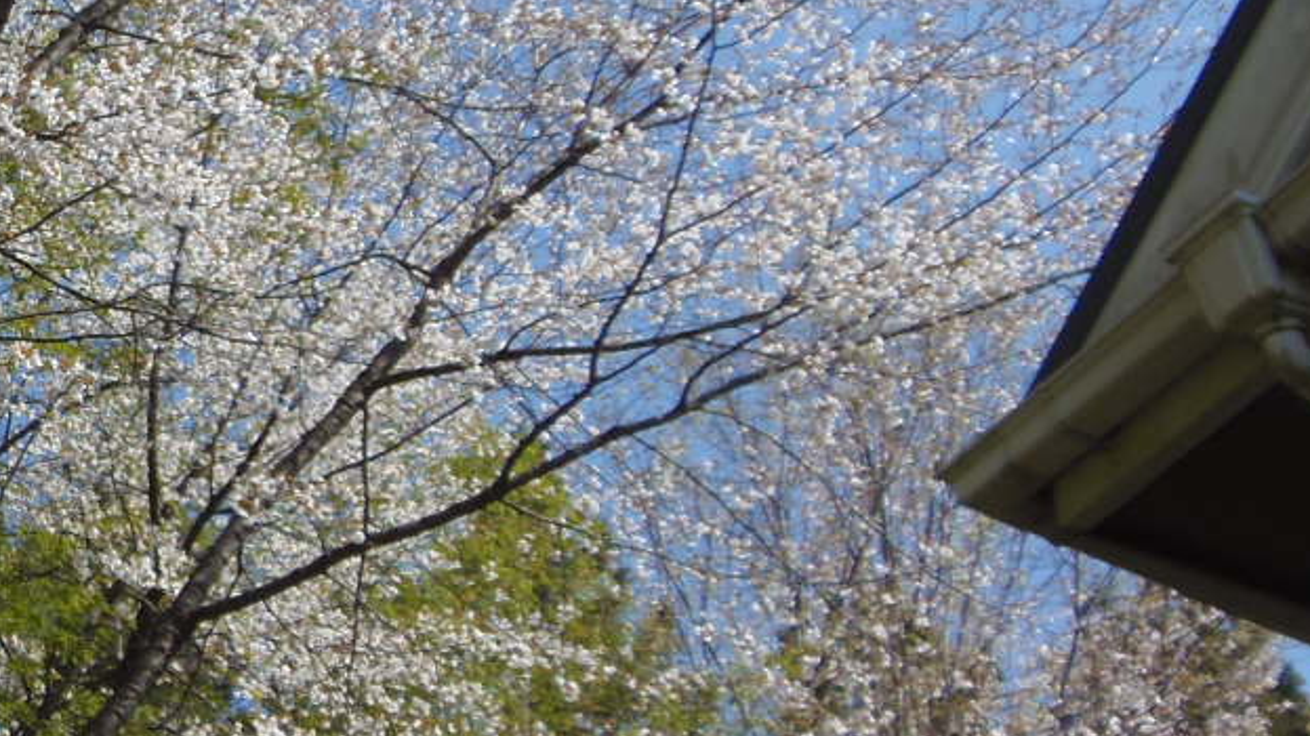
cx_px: -141
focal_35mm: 98
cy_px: 433
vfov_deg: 12.3
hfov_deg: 20.7
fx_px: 3403
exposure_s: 1/800
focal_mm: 6.5
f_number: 3.4
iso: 64
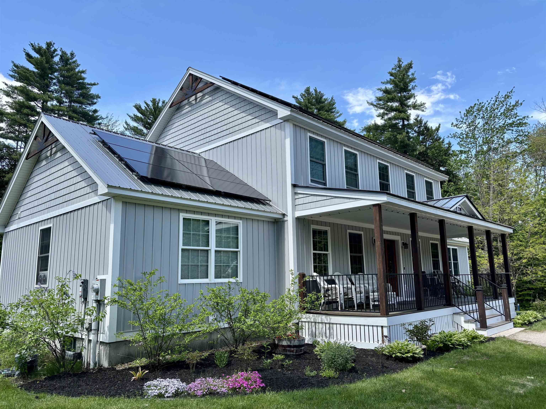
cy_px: 204
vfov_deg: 53.1
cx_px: 273
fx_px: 410
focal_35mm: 26
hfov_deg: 67.3
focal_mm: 5.96
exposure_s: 1/1263
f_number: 1.6
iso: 50
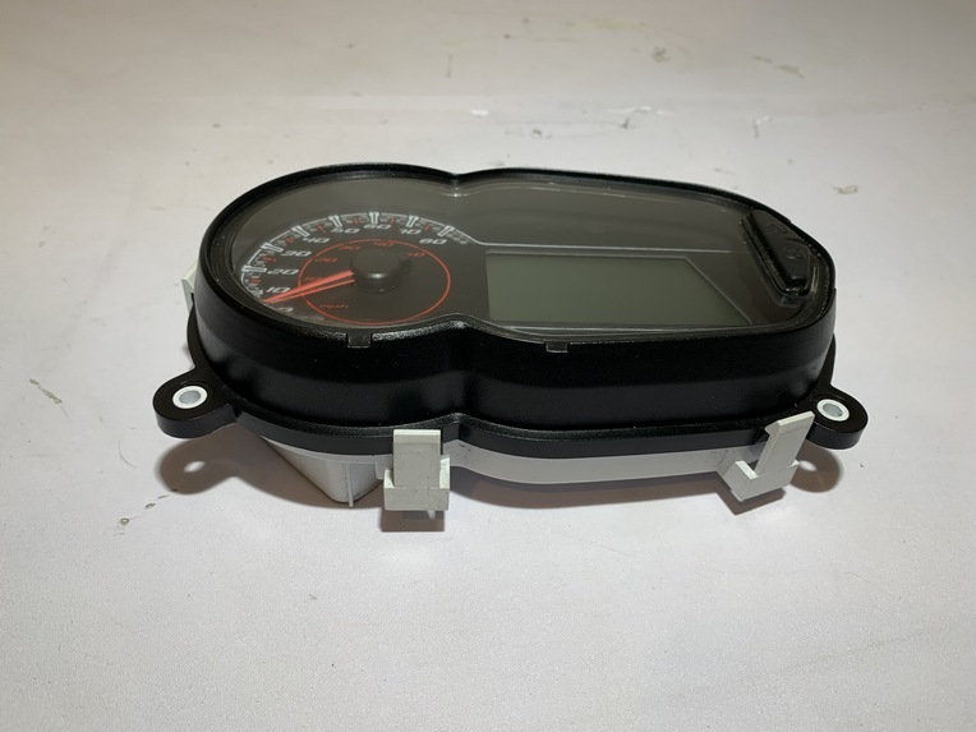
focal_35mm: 26
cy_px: 366
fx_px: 733
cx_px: 488
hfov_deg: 67.3
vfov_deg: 53.1
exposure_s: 1/121
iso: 40
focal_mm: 4.25
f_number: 1.8
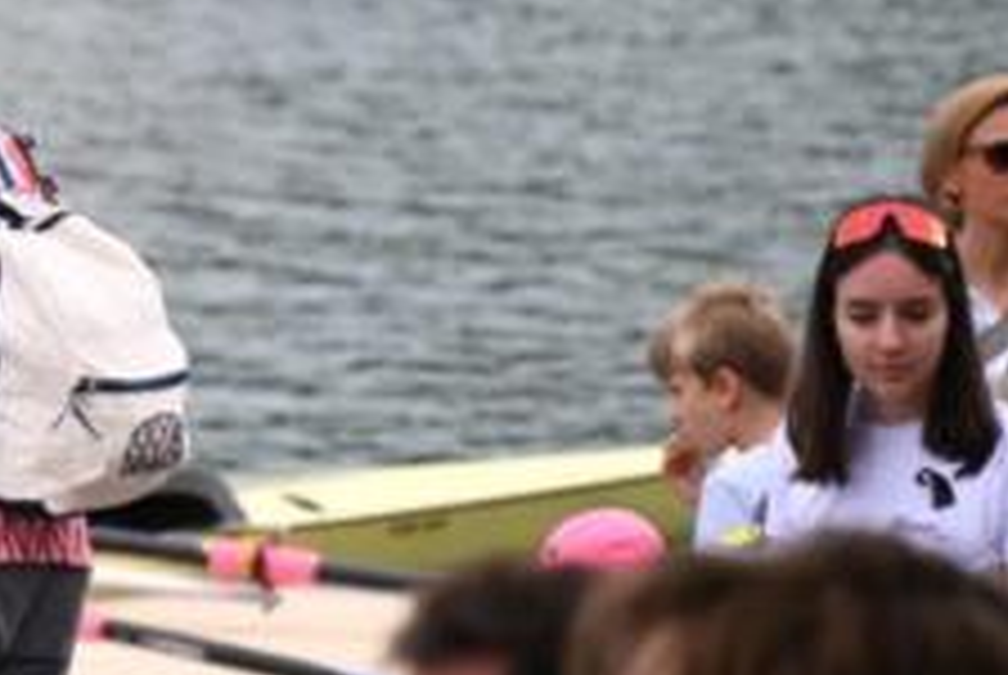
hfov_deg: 4.6
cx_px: -112
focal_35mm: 446
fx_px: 12504
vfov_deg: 3.1
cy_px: -45
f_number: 6.3
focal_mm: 200
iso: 320
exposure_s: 1/500
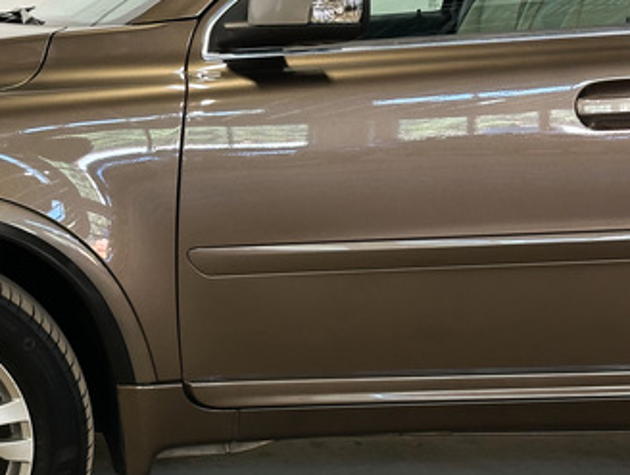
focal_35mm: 95
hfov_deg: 20.1
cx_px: 31
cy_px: 179
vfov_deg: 15.6
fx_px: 1732
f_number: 1.8
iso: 125
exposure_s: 1/50
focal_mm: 6.86
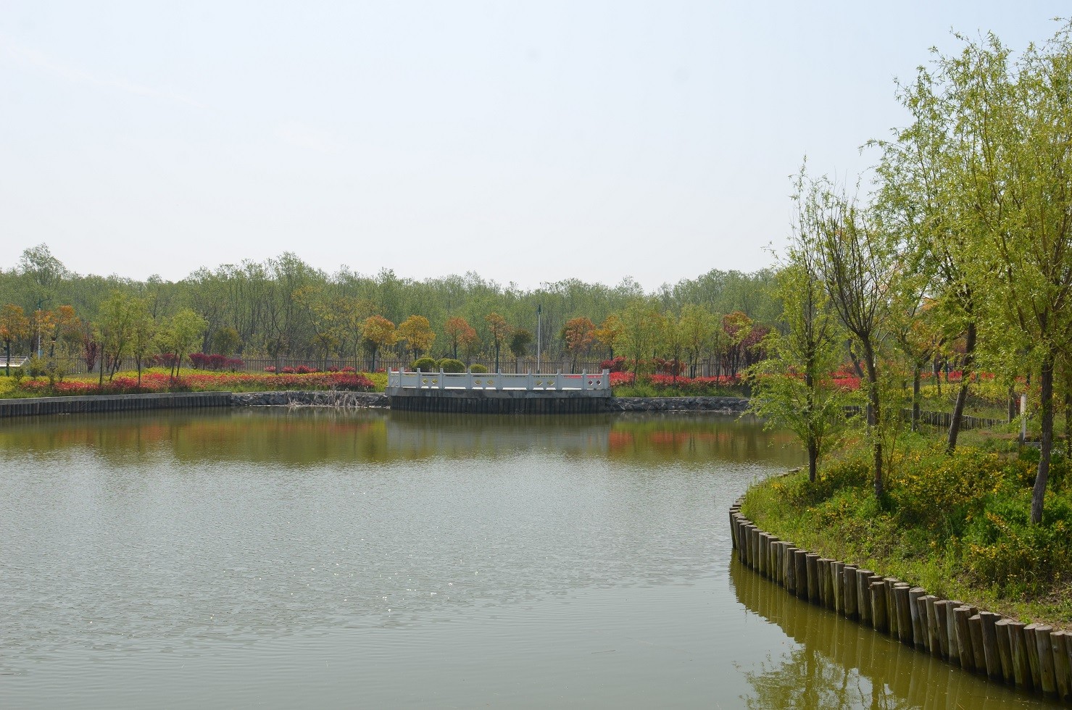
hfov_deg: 49.6
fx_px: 1159
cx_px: 536
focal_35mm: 39
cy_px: 355
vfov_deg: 34.1
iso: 100
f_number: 9
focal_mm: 26
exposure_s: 1/320
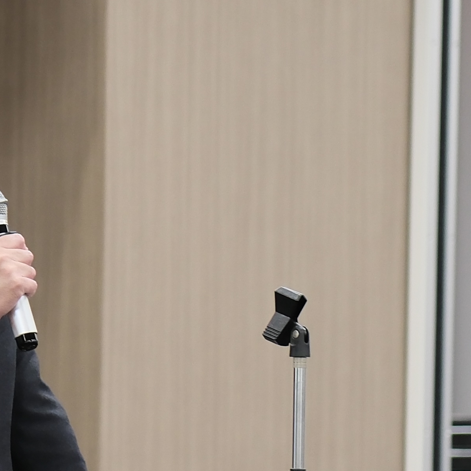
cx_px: -399
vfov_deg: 4.1
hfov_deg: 4.1
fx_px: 6542
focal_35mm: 425
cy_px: 272
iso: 500
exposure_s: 1/250
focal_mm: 56
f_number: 1.6
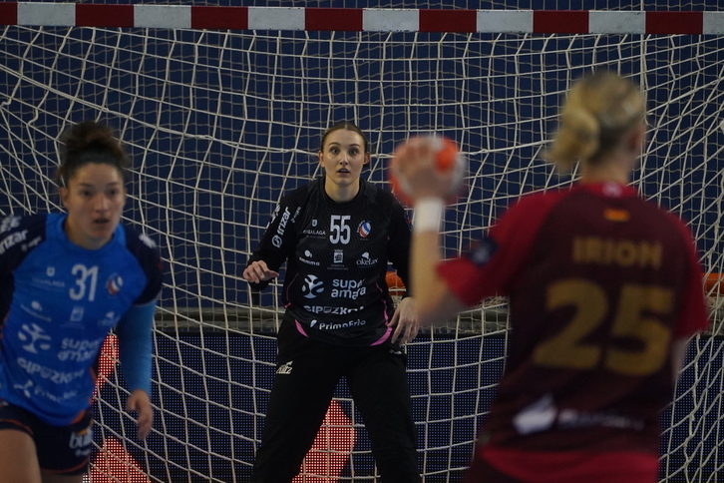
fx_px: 12066
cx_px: 362
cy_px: 242
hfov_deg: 3.4
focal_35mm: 600
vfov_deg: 2.3
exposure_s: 1/800
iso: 5000
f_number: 5.6
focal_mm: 400
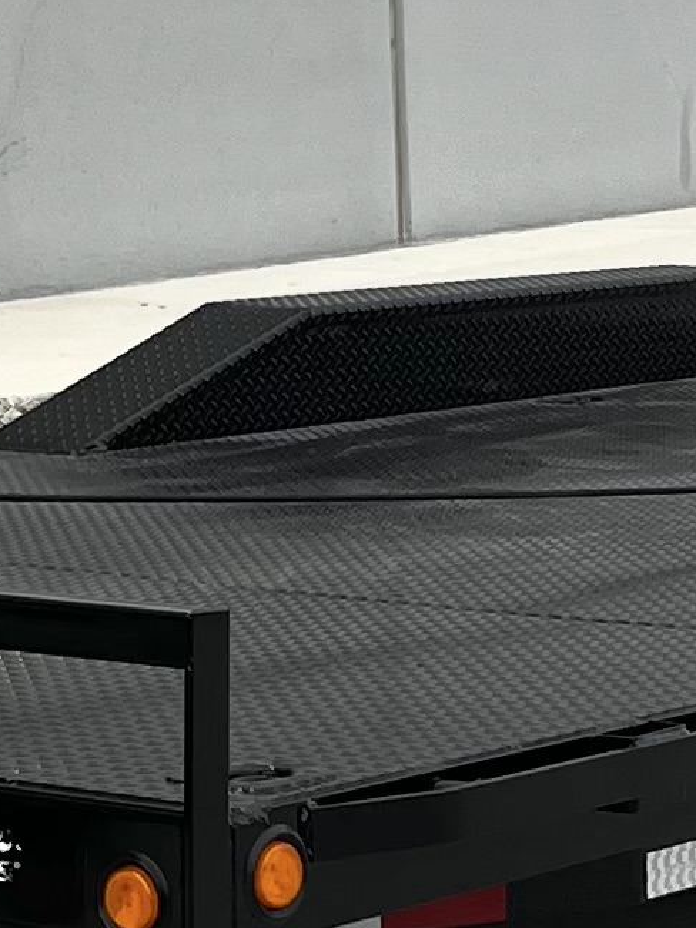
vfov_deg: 12.2
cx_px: 218
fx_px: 4318
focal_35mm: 161
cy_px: 837
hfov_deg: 9.2
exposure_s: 1/221
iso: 40
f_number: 1.5
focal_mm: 5.7
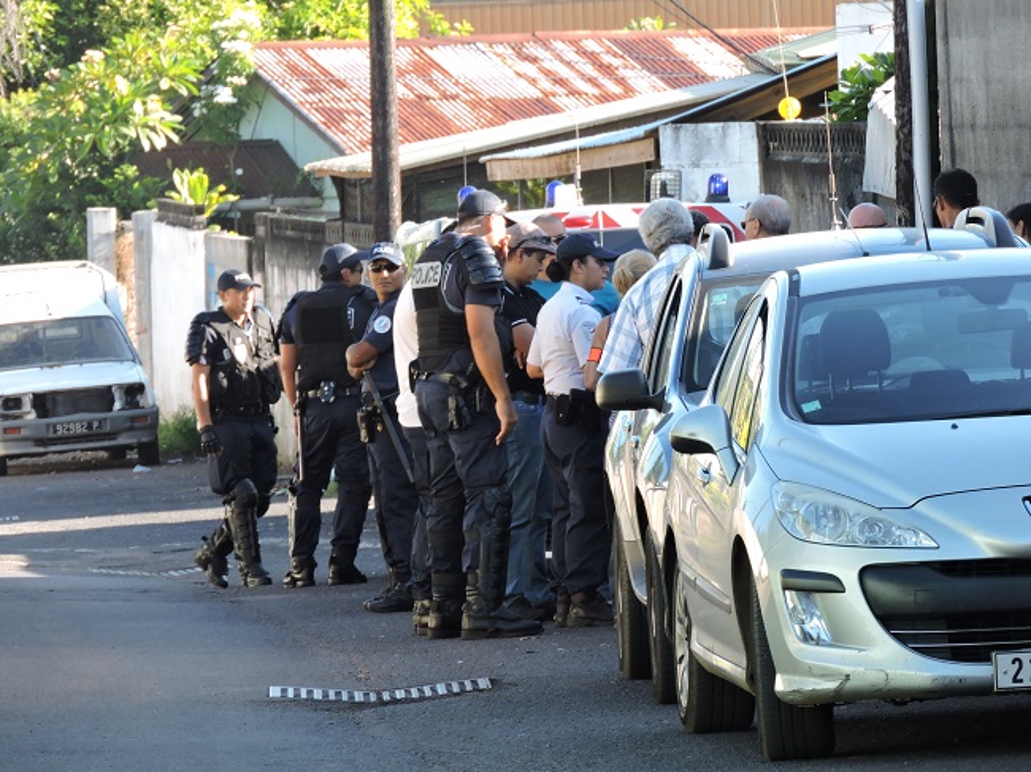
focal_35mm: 400
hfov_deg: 5.0
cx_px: 516
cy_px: 386
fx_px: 11909
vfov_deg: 3.7
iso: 220
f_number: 5.6
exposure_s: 1/125
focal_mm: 71.7
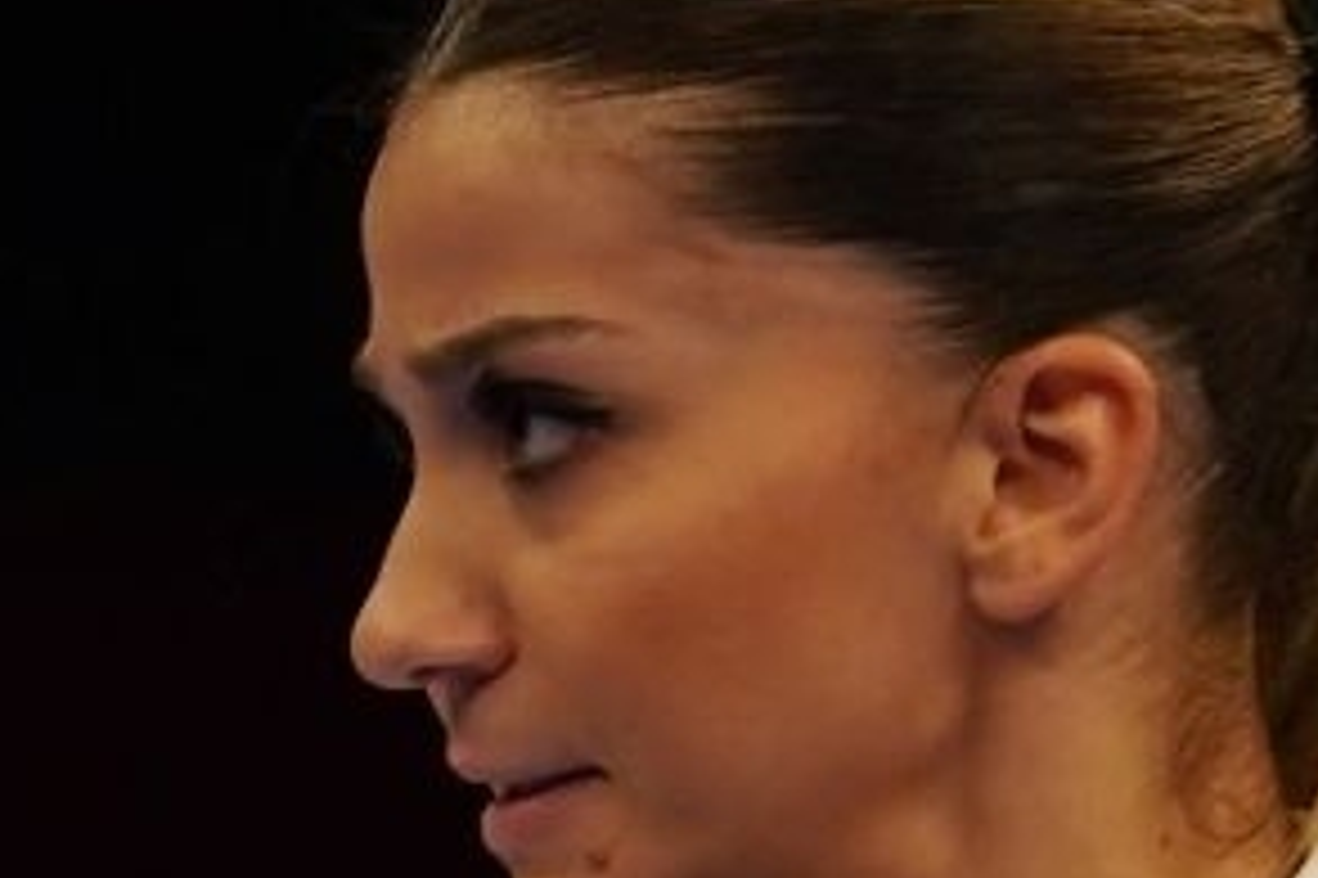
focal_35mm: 1769
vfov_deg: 0.8
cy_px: 2517
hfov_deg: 1.2
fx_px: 64726
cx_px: -1035
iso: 800
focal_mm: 192
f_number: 2.8
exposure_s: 1/500
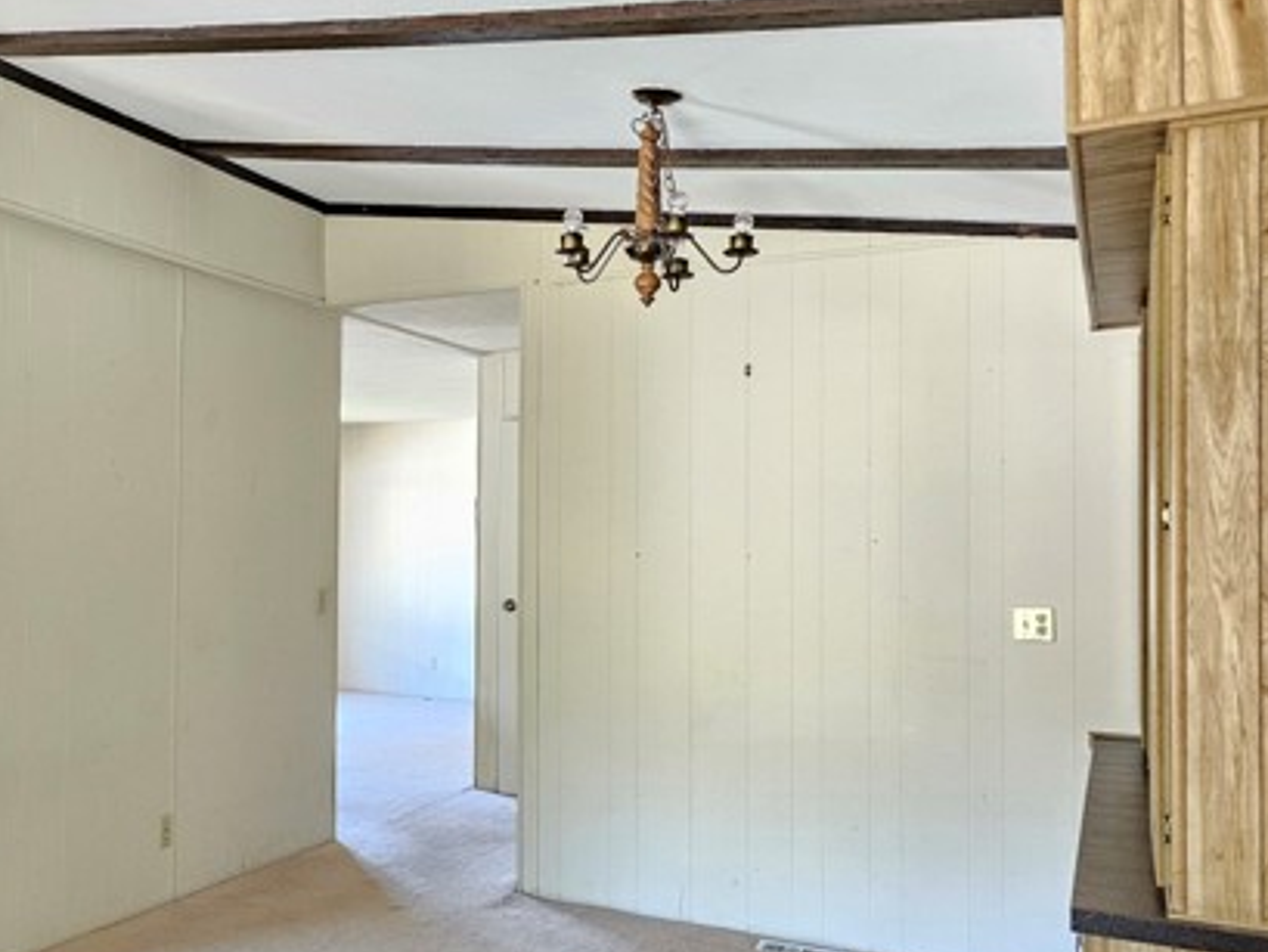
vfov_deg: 39.7
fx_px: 1319
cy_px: 496
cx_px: 313
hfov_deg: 49.3
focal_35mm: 36
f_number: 1.7
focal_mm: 6.3
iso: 800
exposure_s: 1/120
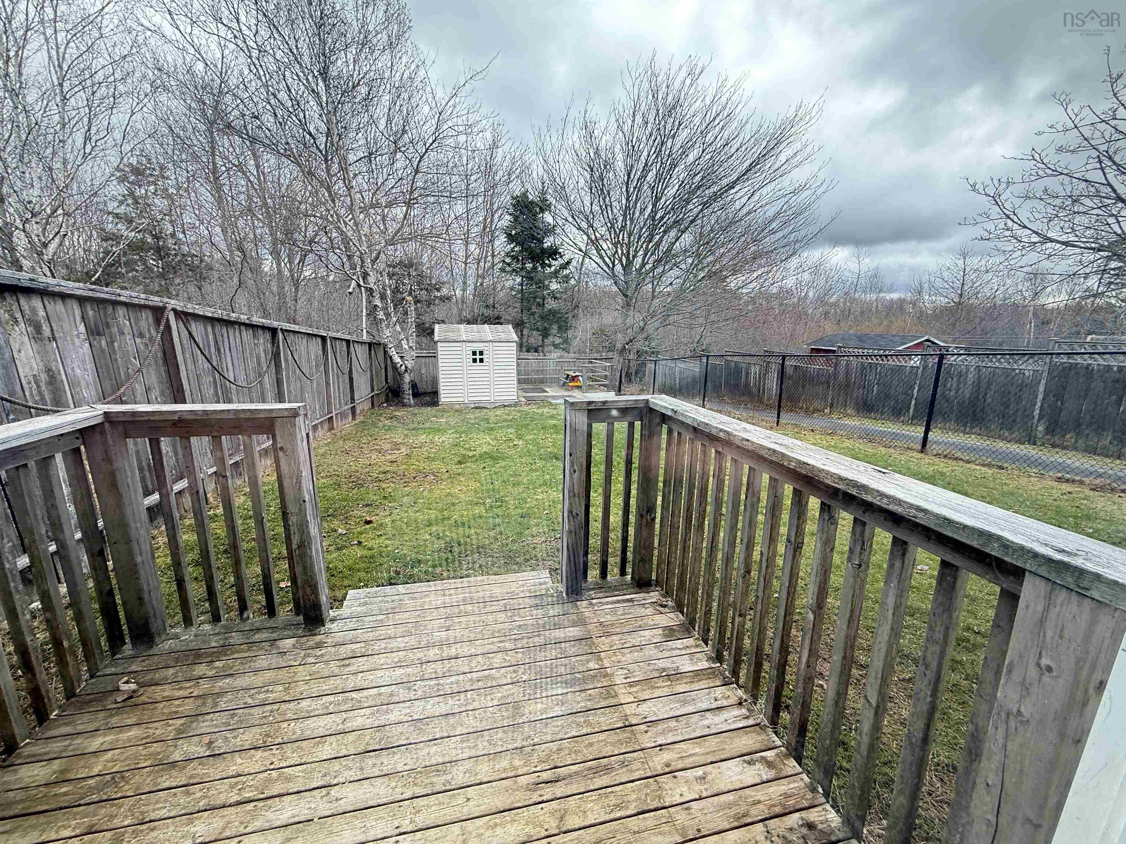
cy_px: 422
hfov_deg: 102.1
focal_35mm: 14
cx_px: 563
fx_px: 455
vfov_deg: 85.7
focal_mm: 2.22
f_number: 2.2
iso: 50
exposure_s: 1/152
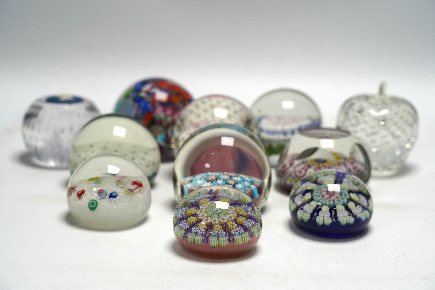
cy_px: 146
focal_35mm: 71
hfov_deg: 28.5
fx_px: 858
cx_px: 217
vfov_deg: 19.2
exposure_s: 1/200
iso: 800
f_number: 5.6
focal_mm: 70
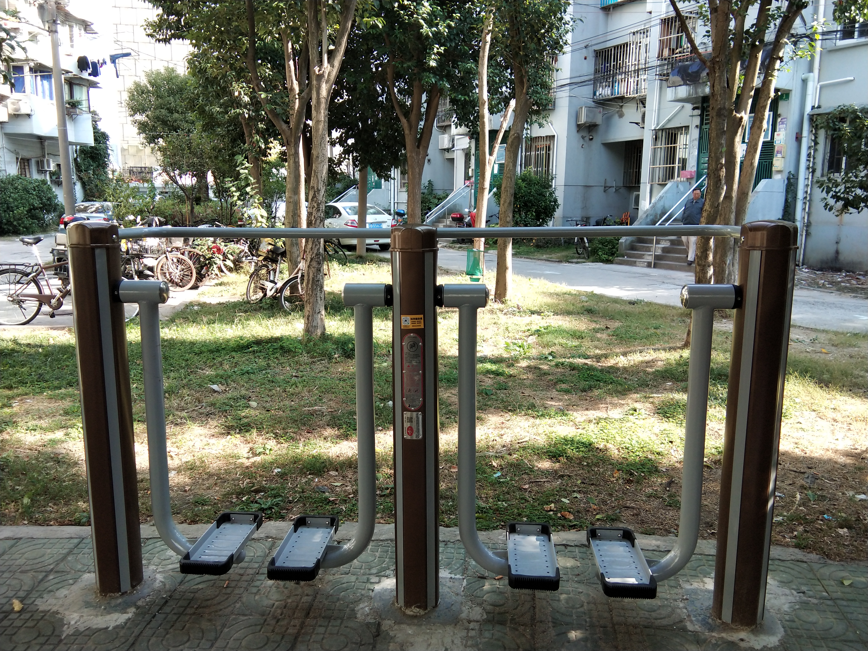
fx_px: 777
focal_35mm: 31
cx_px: 434
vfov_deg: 45.4
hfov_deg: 58.4
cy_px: 326
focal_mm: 3.69
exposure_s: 1/114
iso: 50
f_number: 2.2
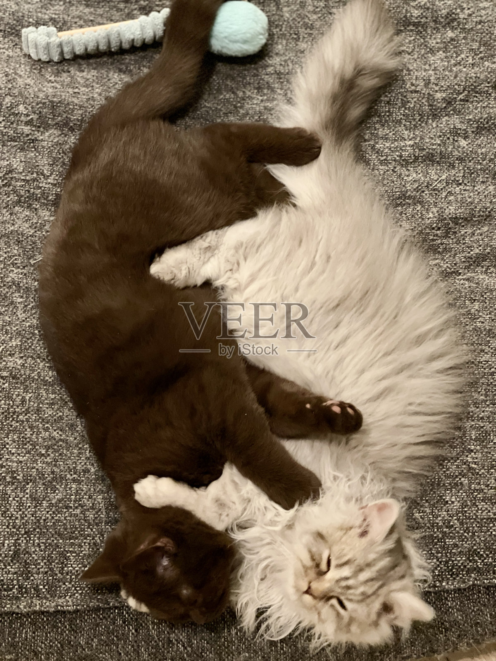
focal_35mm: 64
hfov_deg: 22.9
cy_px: 330
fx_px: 1223
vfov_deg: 30.3
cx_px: 248
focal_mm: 7.5
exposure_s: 1/15
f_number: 2.2
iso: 800
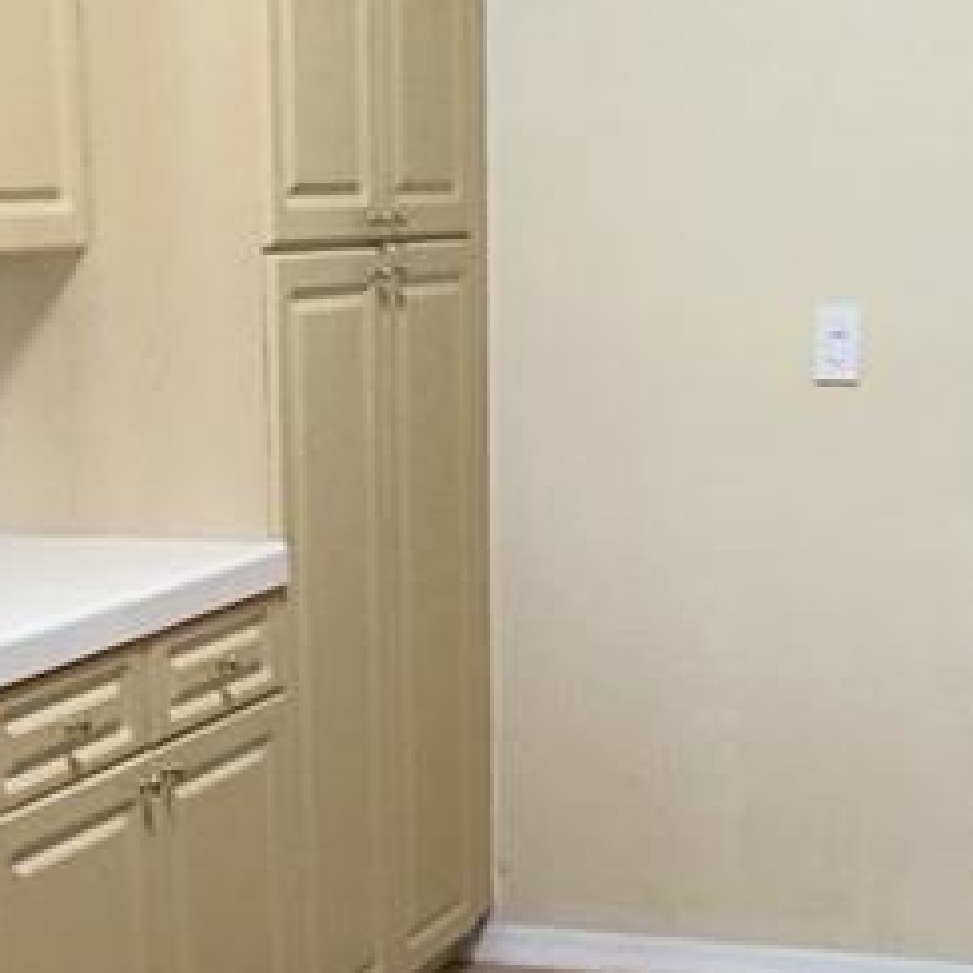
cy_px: 965
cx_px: 331
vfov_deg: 20.7
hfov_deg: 21.3
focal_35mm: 81
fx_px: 2576
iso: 400
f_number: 2.2
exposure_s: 1/60
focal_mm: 2.22
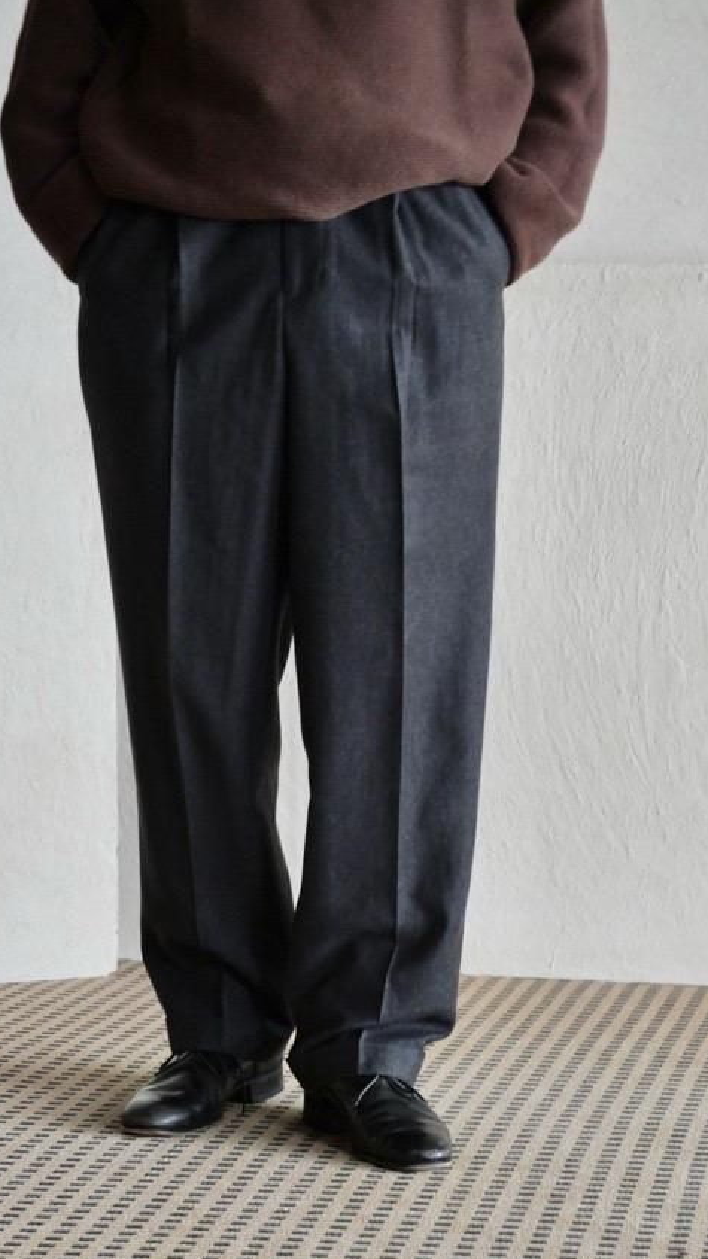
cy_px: 628
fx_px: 2938
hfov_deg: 13.7
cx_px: 292
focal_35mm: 88
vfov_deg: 24.2
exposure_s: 1/100
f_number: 3.9
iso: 1250
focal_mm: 40
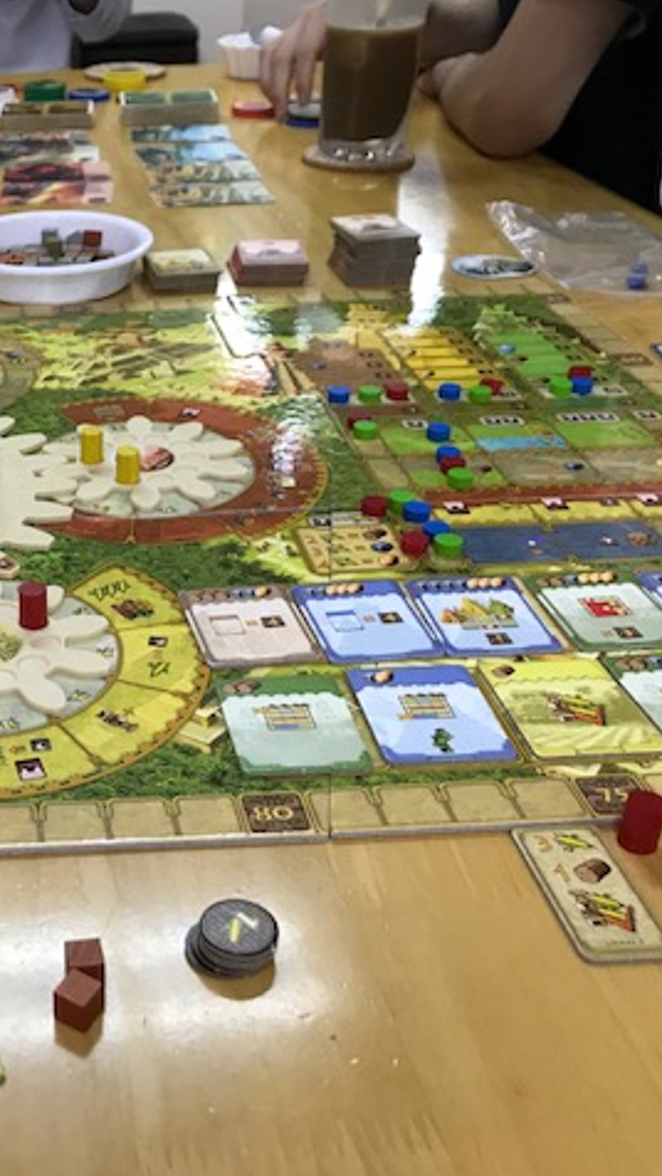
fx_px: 1279
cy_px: 586
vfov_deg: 49.4
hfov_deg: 27.2
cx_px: -22
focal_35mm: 41
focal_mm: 3.99
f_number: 1.8
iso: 20
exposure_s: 1/30
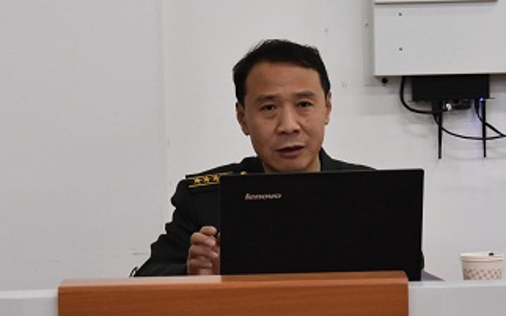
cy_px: 204
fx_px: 2109
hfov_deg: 13.7
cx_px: 264
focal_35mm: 153
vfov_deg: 8.6
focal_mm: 46
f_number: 5
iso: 1250
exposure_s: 1/100
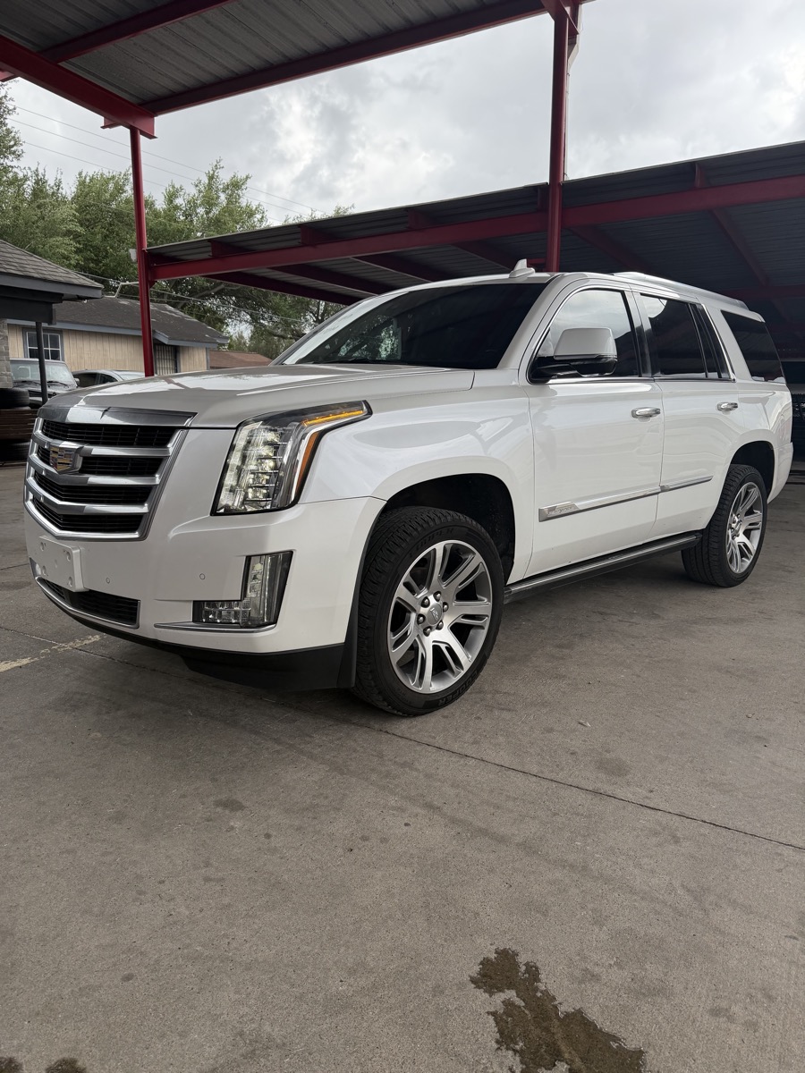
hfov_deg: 56.8
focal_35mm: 24
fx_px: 744
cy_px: 536
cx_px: 402
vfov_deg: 71.6
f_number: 1.78
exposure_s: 1/1075
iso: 100
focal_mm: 6.76
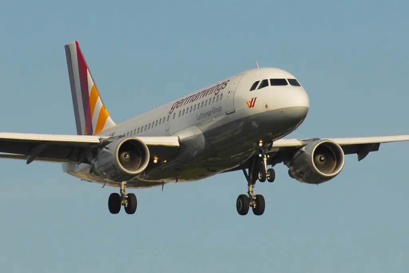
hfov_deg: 6.0
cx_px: 204
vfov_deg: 4.0
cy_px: 136
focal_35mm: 345
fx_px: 3920
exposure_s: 1/800
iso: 200
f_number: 8
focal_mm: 230
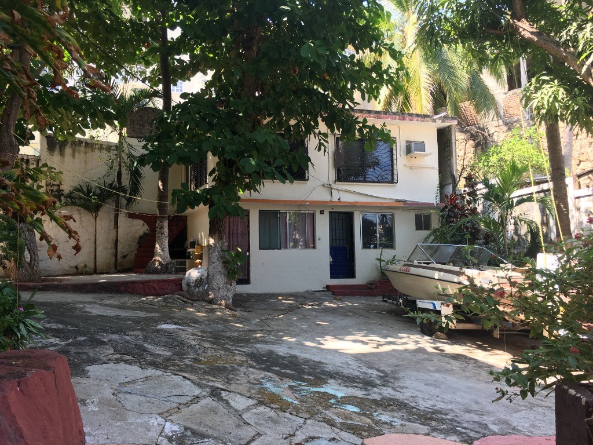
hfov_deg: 61.7
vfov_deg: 48.2
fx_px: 497
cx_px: 296
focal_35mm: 29
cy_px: 222
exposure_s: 1/127
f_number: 2.2
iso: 25
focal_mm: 4.15
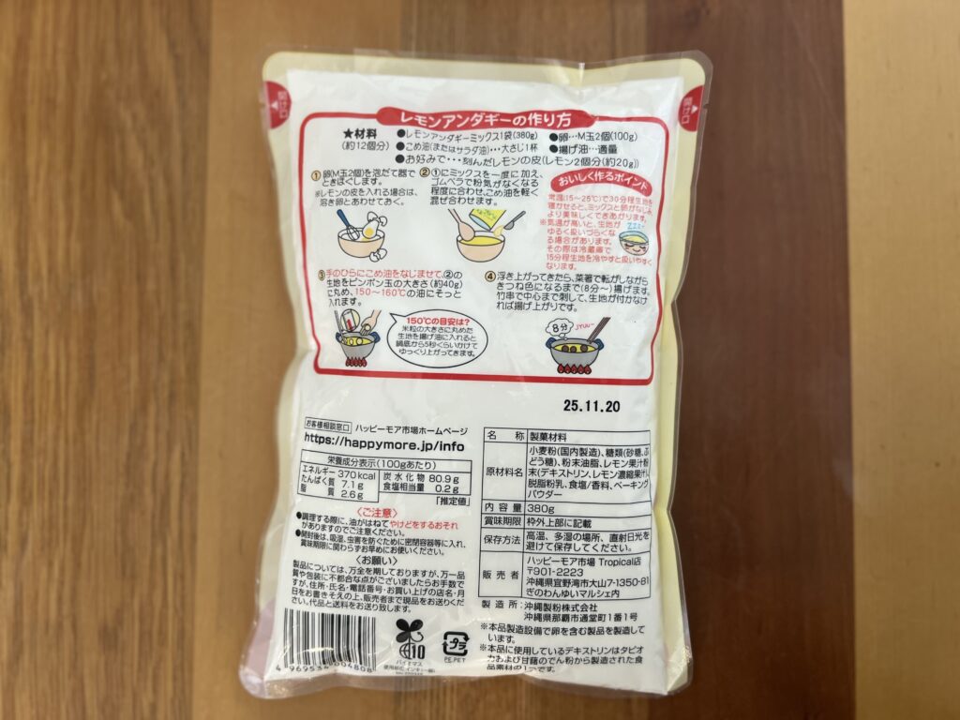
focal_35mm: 26
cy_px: 360
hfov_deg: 67.3
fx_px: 721
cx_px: 480
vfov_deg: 53.1
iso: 125
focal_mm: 5.7
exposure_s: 1/82
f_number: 1.5
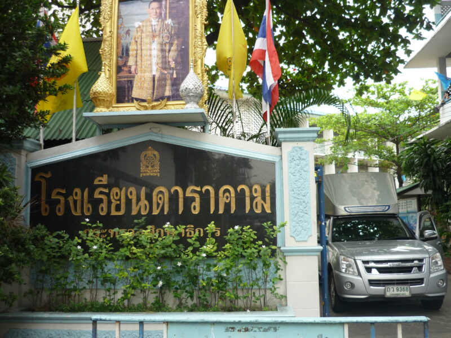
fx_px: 430
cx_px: 226
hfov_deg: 55.4
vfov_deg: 42.9
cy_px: 169
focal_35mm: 33
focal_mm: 5.5
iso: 100
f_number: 2.8
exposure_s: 1/160
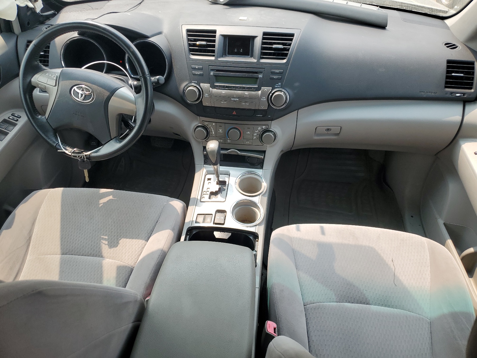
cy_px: 179
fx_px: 358
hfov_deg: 67.3
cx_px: 238
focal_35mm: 26
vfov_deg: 53.1
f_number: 1.5
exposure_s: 1/556
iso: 50
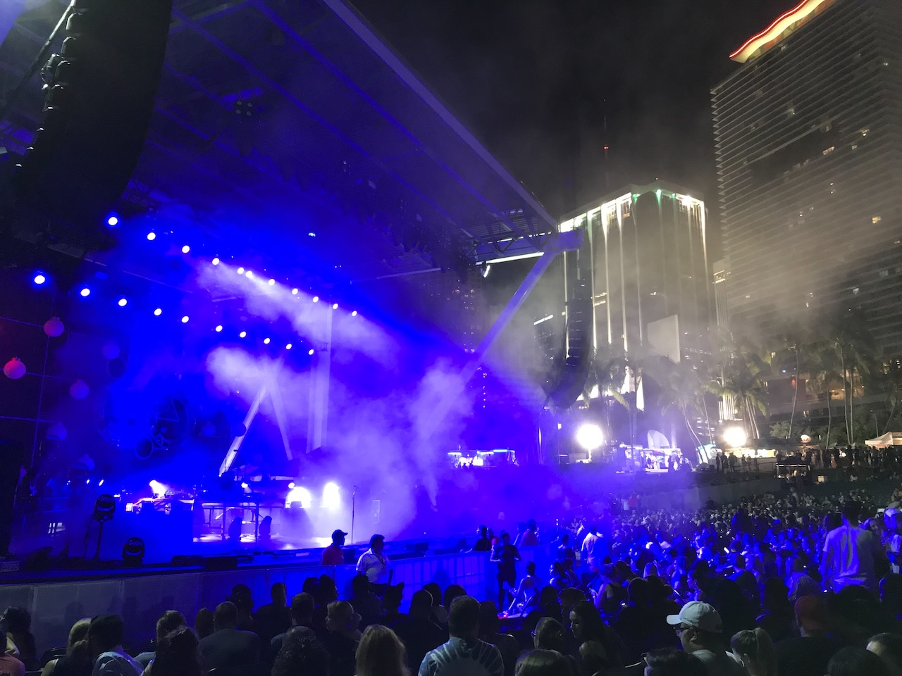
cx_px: 451
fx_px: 730
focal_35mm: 28
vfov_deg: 49.7
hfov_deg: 63.4
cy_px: 338
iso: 200
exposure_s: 1/15
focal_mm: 3.99
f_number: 1.8
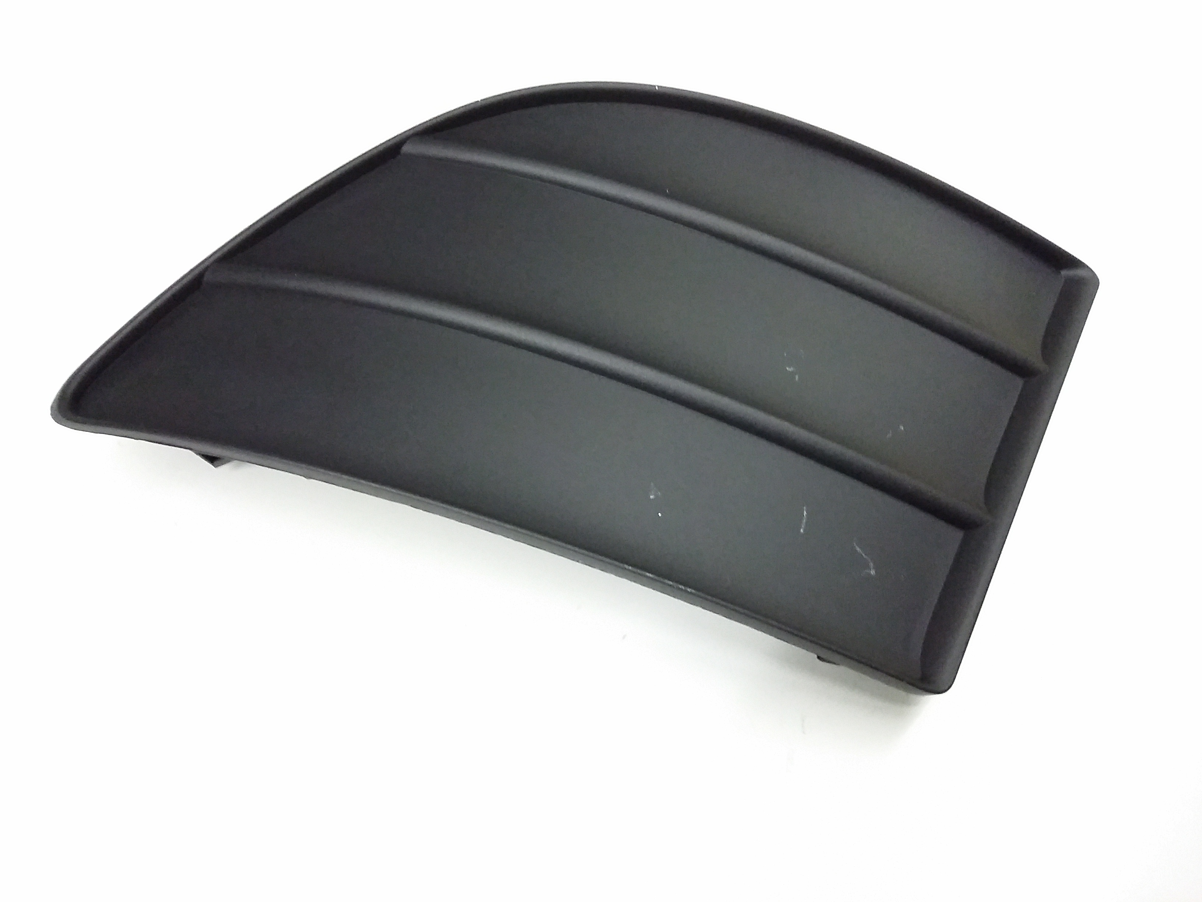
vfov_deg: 44.2
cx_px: 601
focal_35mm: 32
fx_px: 1111
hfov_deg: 56.8
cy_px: 451
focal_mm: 3.4
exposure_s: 1/15
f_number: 2.4
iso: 500
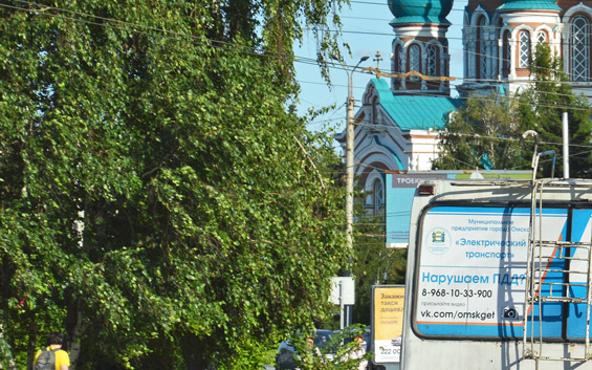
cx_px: 762
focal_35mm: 284
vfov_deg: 4.6
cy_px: 155
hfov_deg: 7.3
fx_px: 4582
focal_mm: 70
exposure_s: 1/500
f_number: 7.1
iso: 100
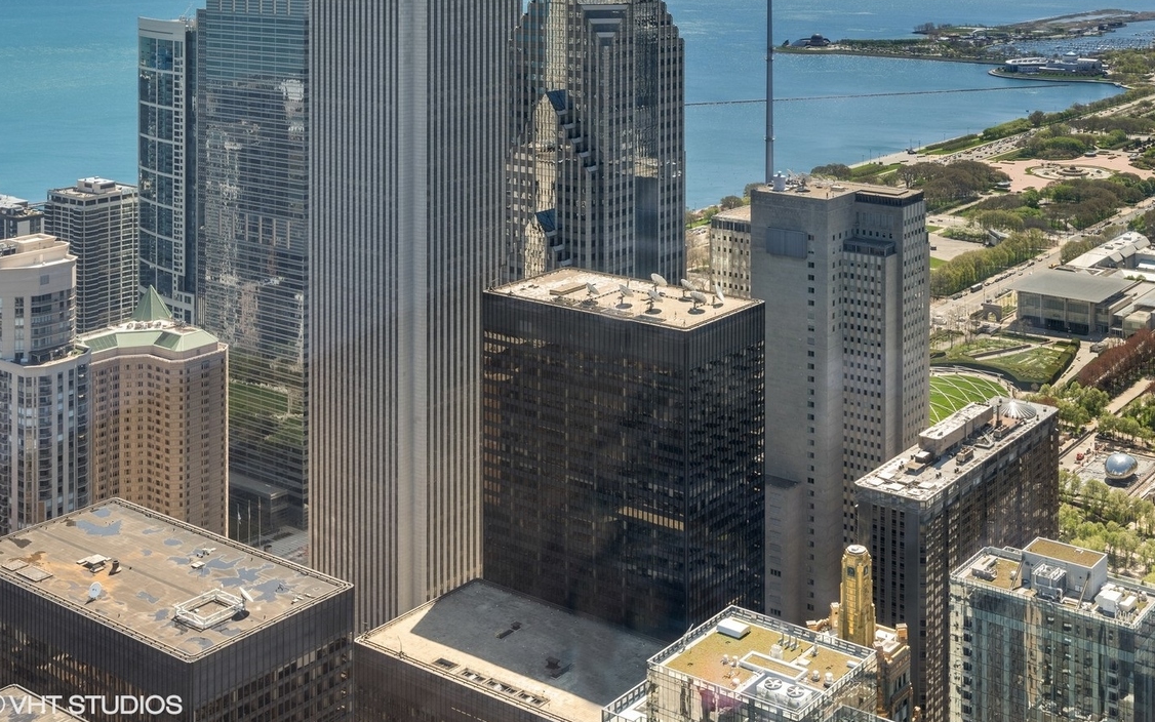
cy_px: 173
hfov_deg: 44.4
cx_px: 800
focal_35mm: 44
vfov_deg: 28.7
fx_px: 1385
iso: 200
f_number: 9.5
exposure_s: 1/180
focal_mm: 30
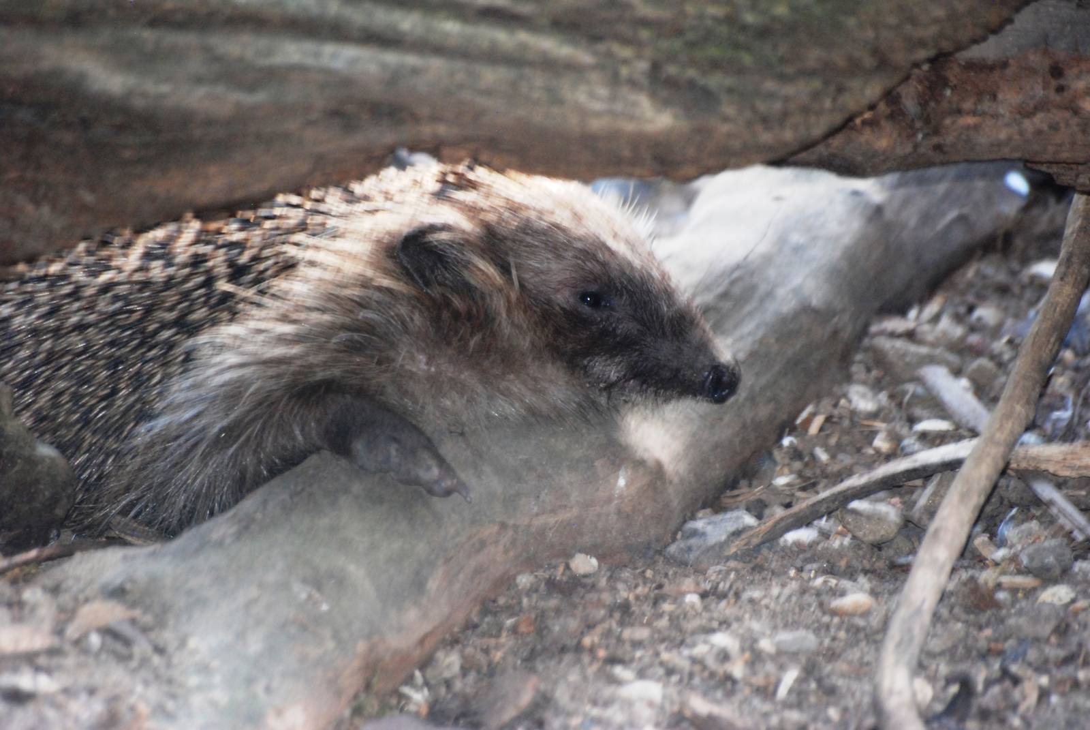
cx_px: 545
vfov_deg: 3.1
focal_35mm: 450
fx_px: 13641
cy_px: 365
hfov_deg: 4.6
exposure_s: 1/60
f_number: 5.6
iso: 1000
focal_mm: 300
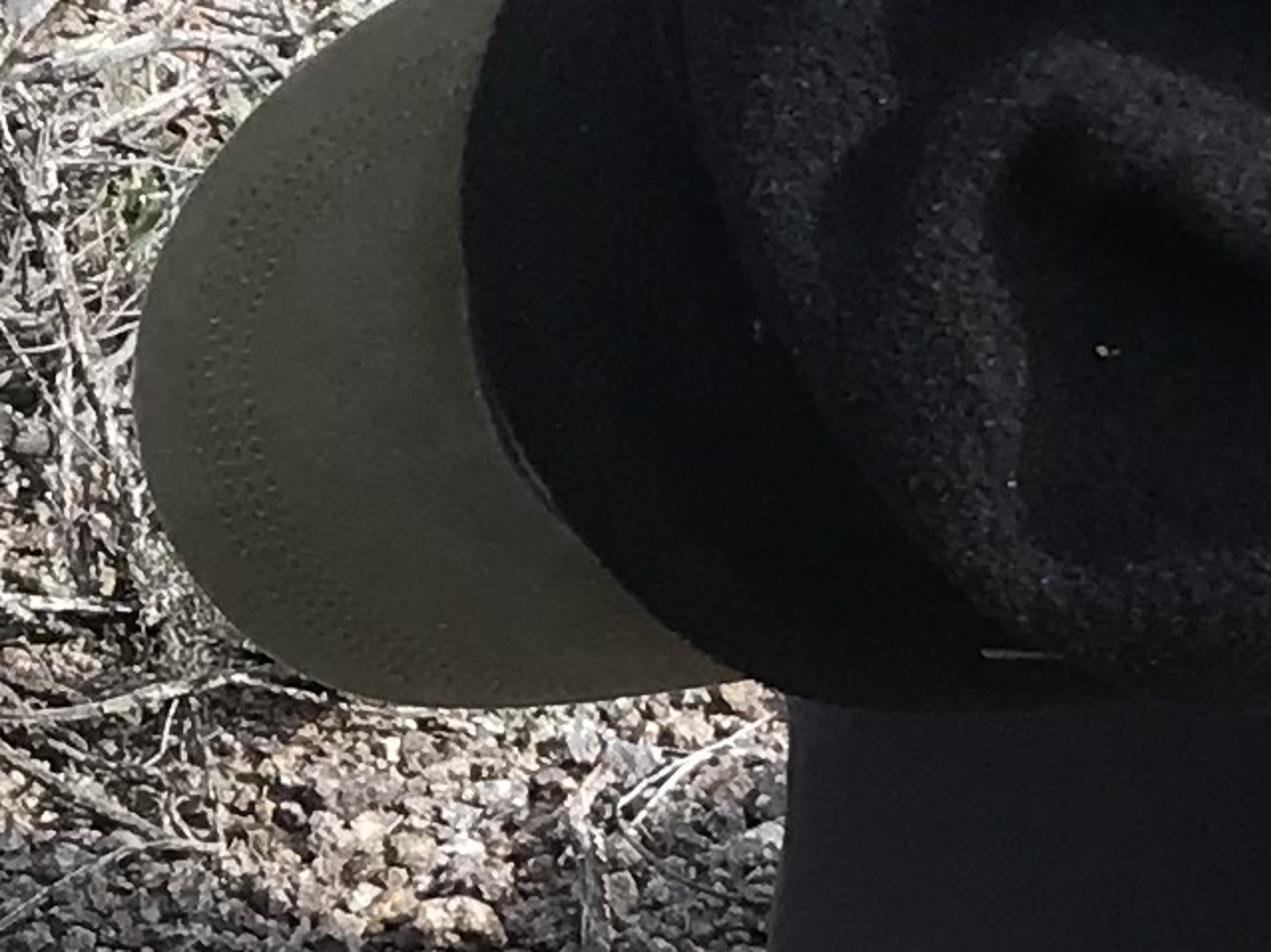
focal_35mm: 177
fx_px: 6496
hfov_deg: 10.7
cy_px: 502
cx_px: -671
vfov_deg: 8.4
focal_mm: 3.99
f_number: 1.8
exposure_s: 1/674
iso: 20
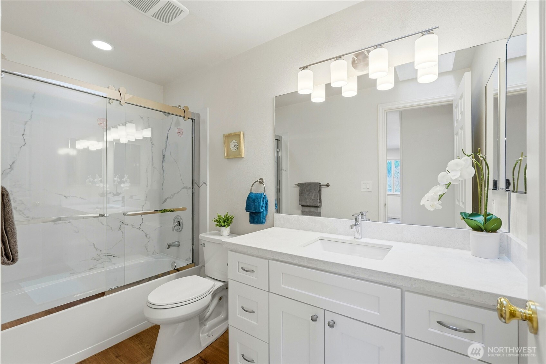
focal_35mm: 16
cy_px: 182
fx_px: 250
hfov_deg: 95.0
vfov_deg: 72.0
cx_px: 273
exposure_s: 1/100
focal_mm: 16.5
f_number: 9
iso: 400
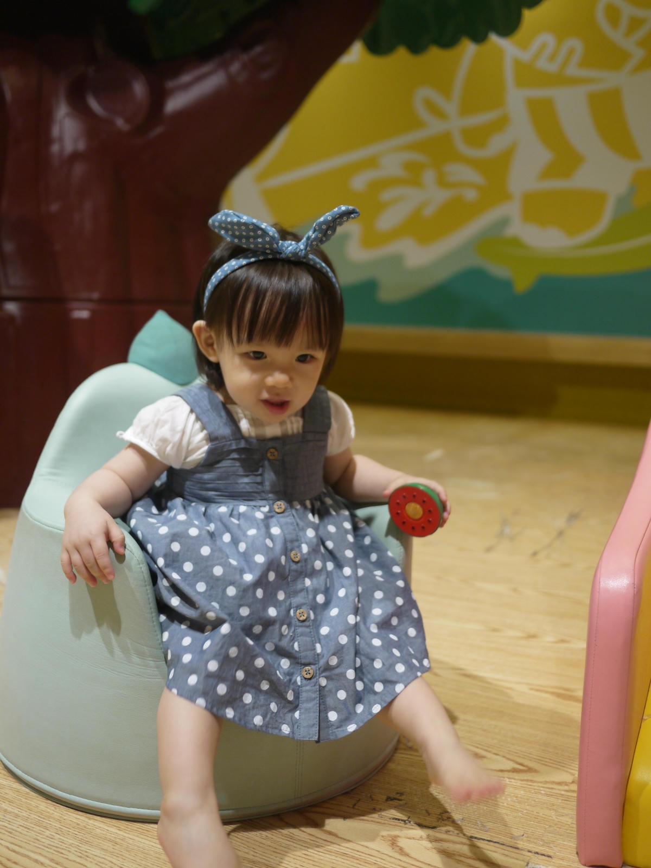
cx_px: 326
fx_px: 1003
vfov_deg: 46.8
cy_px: 434
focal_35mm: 40
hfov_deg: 36.0
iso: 250
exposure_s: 1/125
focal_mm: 20
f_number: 1.7
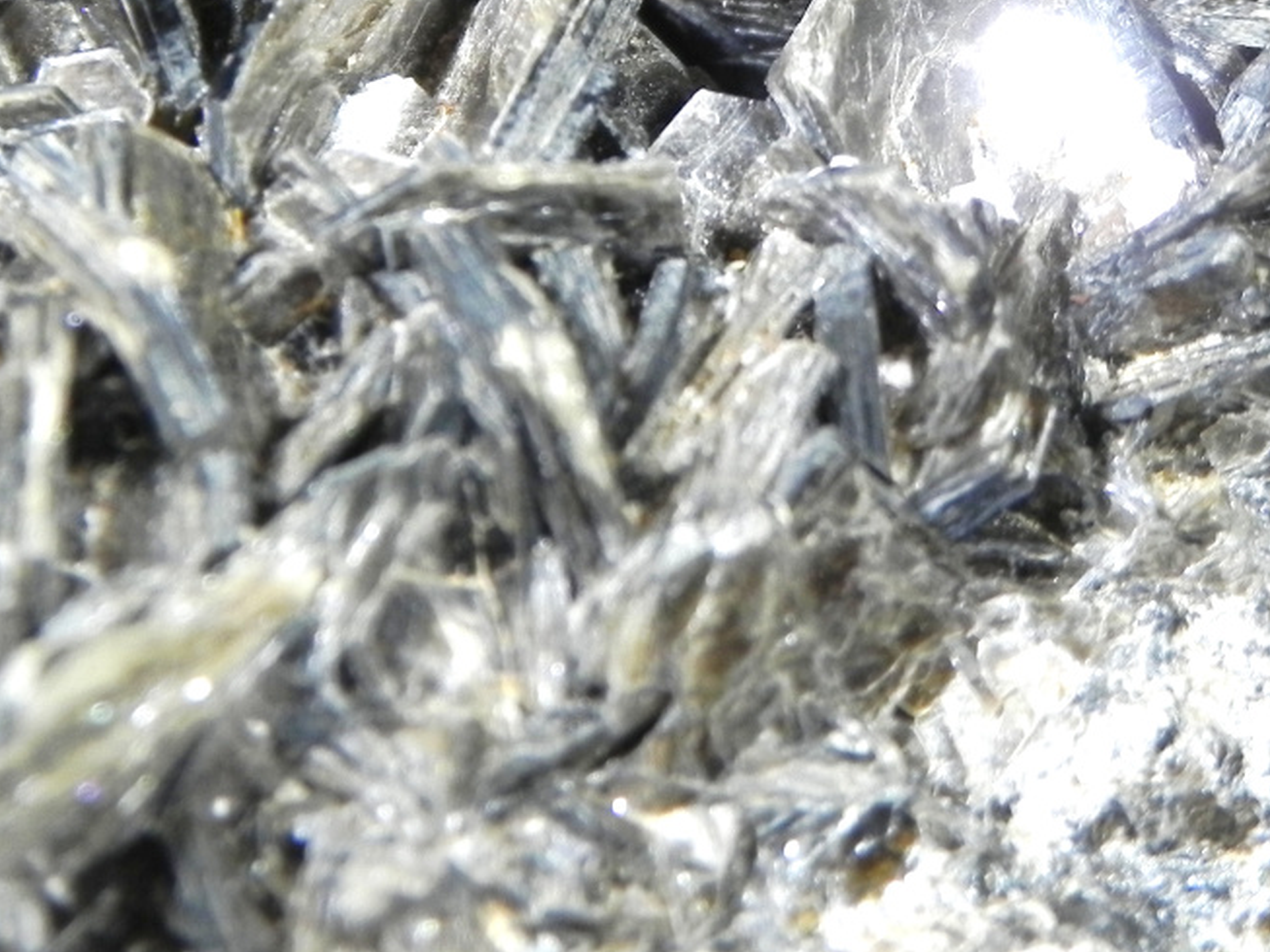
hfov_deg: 8.8
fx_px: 8220
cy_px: 171
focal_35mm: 224
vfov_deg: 6.6
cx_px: 465
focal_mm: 20.8
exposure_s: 1/60
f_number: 4
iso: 178
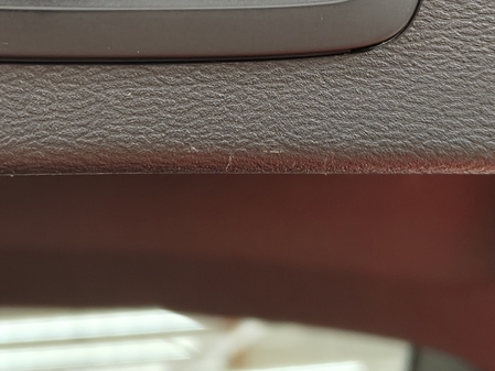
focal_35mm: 77
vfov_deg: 18.4
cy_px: -43
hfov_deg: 24.7
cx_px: 72
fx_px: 1101
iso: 160
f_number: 1.8
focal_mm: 5.59
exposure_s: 1/50
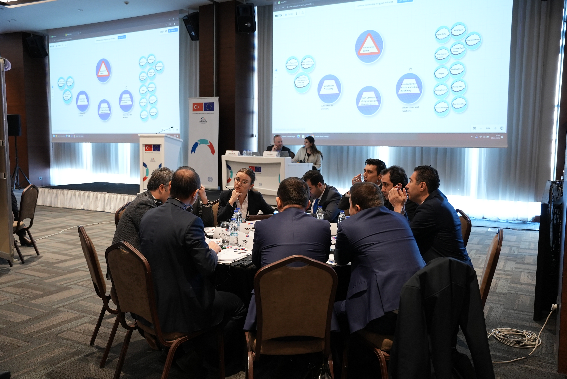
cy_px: 190
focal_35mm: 32
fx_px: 503
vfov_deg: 41.3
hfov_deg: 58.8
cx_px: 284
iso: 2000
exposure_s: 1/100
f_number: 2.8
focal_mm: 31.9
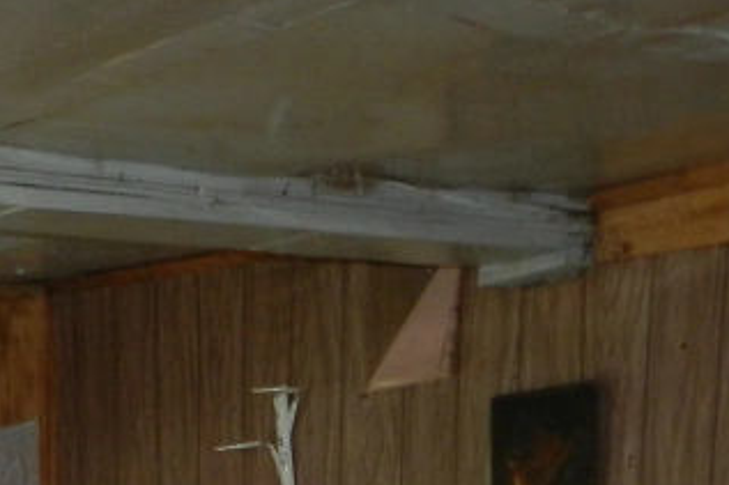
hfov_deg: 19.6
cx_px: 133
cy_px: 891
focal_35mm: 103
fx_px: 2085
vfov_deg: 12.1
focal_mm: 4.5
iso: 200
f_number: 3.5
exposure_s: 1/30
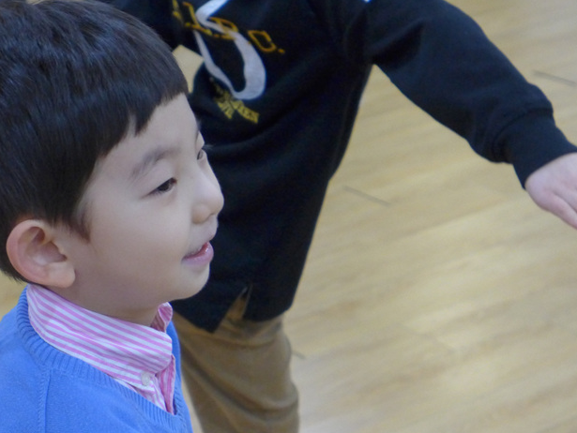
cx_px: 268
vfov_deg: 12.7
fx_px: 1951
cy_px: 235
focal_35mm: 117
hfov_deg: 16.8
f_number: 2.3
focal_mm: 17.7
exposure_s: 1/250
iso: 800
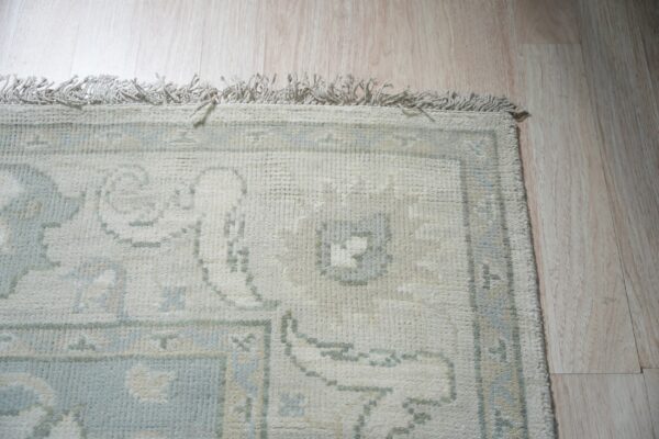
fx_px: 765
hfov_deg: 46.6
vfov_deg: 32.0
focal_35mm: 42
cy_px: 220
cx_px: 330
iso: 400
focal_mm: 41.8
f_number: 2.8
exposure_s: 1/160
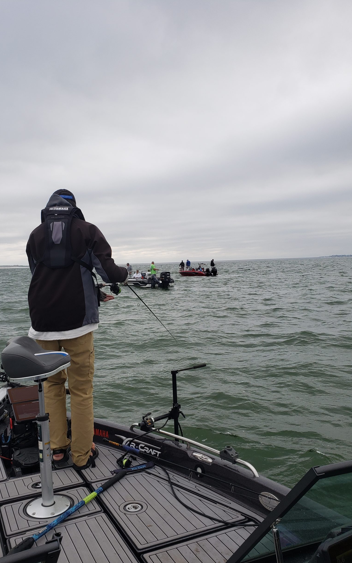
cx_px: 132
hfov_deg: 42.8
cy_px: 291
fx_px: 445
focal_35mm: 29
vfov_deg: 64.6
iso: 50
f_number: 2.4
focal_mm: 4.3
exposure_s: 1/1002
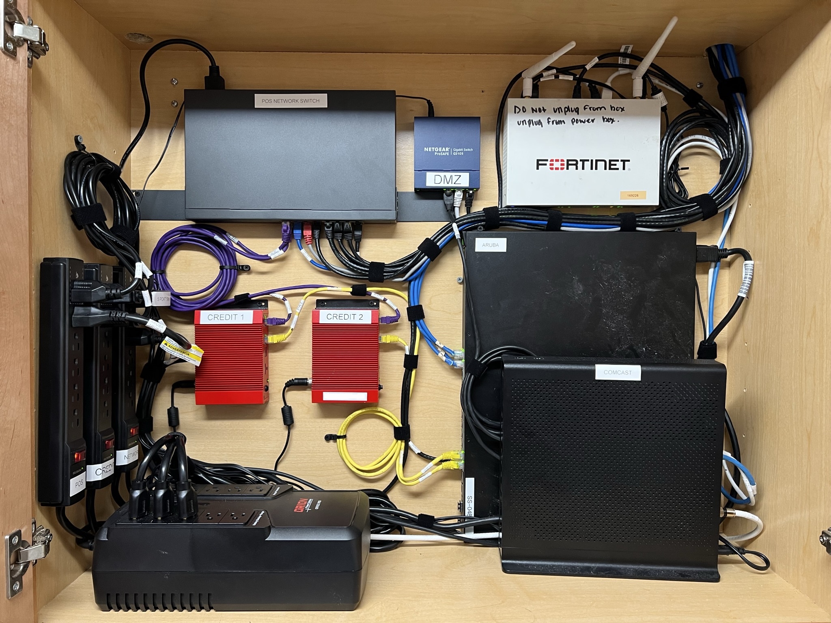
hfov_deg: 67.3
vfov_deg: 53.1
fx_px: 624
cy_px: 312
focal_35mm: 26
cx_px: 416
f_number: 1.5
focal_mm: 5.7
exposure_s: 1/60
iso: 125
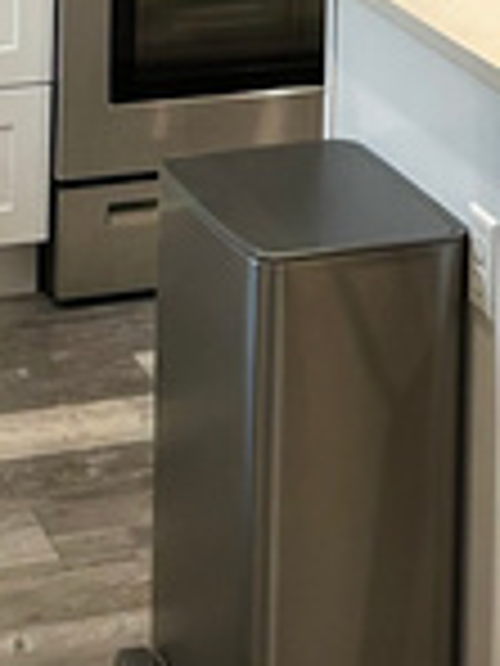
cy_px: -436
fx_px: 2600
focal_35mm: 135
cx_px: 464
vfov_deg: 13.5
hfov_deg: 10.9
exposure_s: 1/71
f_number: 1.5
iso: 125
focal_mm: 5.7
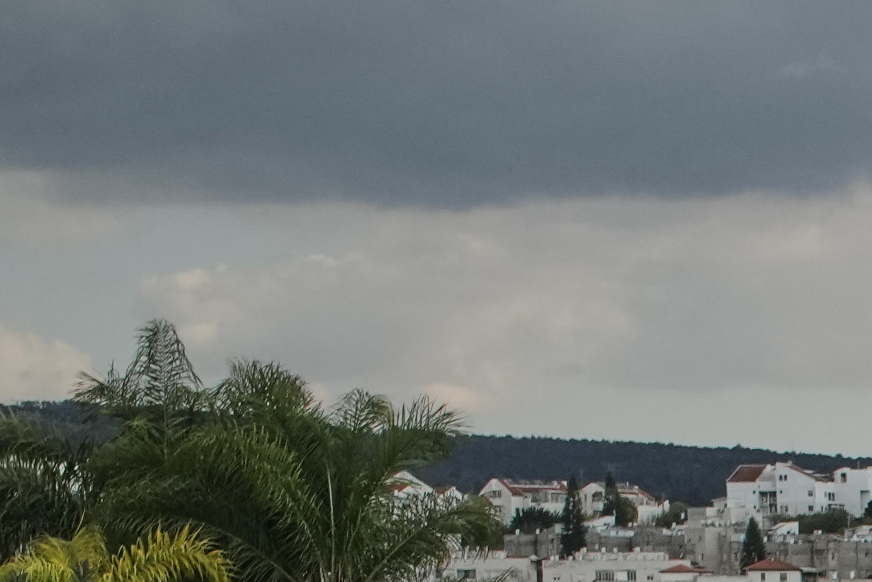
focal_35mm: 230
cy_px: 1646
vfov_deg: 5.6
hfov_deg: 8.1
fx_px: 5571
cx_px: 2192
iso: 500
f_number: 6.3
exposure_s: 1/1600
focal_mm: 35
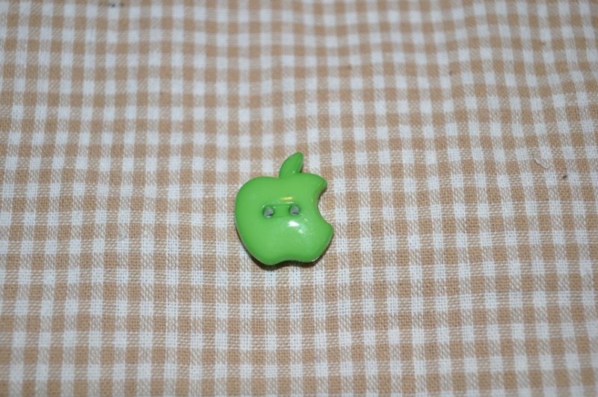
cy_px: 198
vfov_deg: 23.7
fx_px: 945
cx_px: 299
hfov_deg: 35.1
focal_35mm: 57
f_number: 5
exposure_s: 1/60
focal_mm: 38
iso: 200
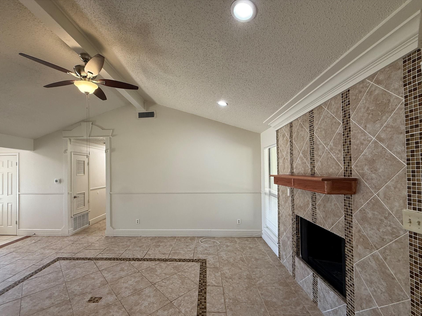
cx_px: 197
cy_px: 168
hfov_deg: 98.0
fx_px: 183
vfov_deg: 81.7
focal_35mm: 15
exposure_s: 1/120
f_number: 2.2
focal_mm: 2.22
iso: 200
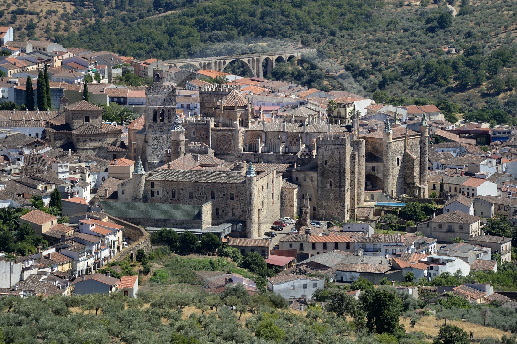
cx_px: 258
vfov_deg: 6.9
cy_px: 172
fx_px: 2870
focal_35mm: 200
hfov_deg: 10.3
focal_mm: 200
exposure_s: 1/500
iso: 200
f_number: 9
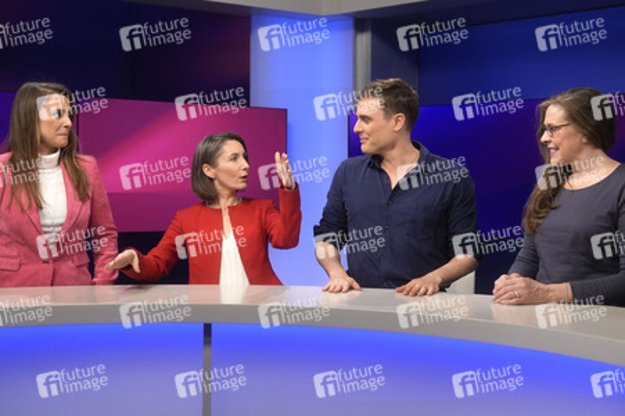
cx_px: 312
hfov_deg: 43.6
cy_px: 208
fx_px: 781
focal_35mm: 45
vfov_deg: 29.8
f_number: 2.2
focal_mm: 30
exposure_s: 1/320
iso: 640
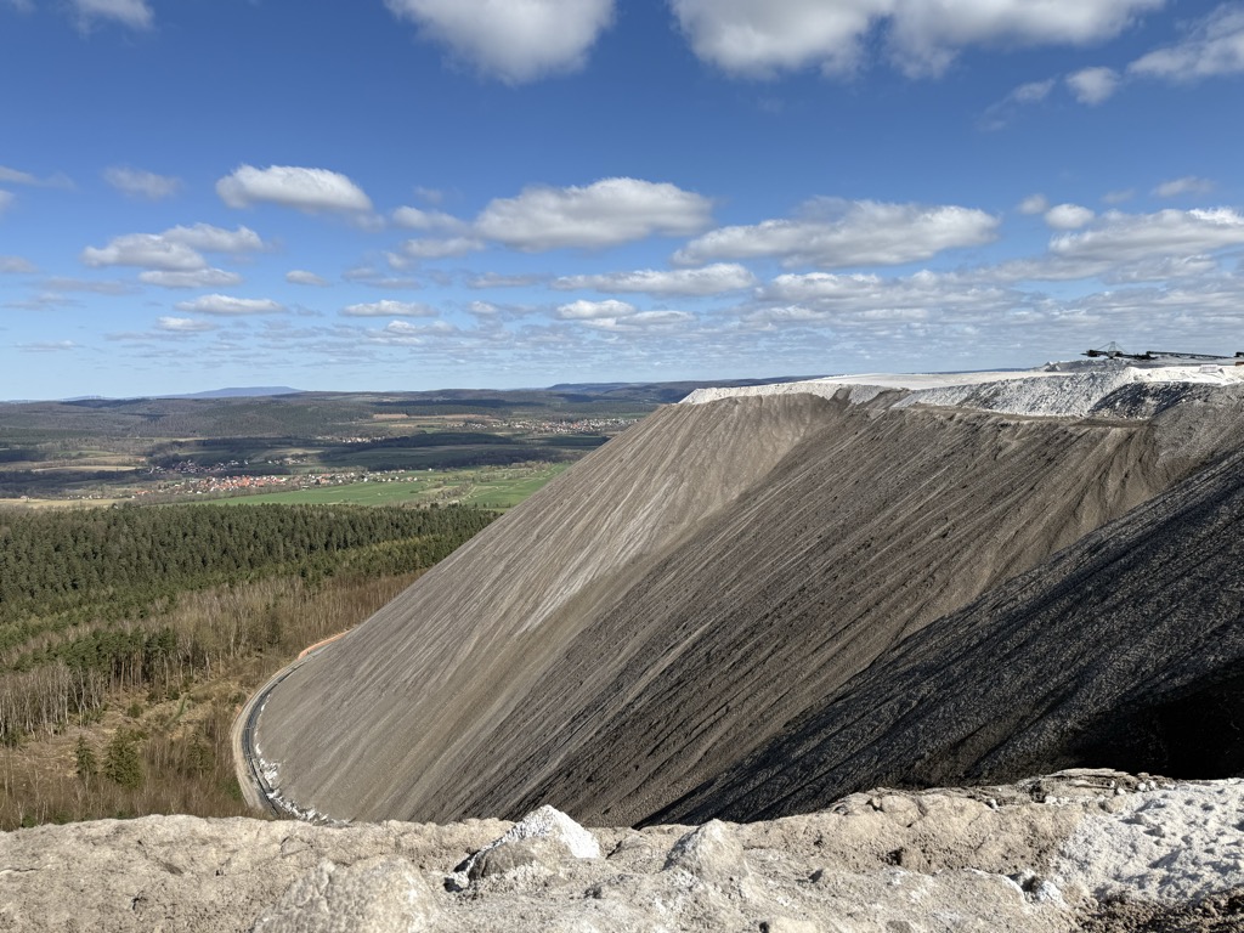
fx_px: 862
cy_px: 466
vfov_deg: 56.8
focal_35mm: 24
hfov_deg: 71.6
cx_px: 622
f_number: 1.78
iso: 80
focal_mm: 6.76
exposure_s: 1/4975
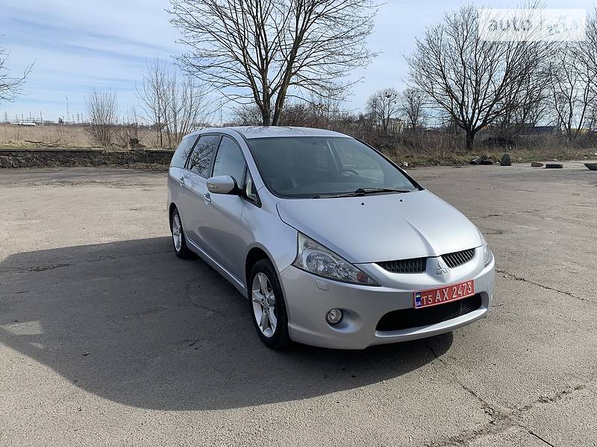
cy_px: 224
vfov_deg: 53.1
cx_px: 298
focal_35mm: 26
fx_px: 448
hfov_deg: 67.3
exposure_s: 1/2075
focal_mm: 4.2
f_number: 1.8
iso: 25
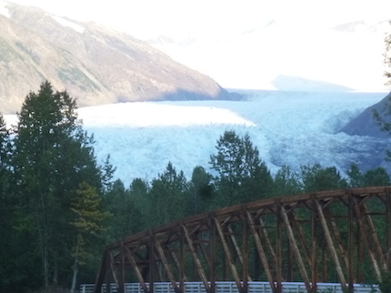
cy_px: 207
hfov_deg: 8.8
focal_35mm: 225
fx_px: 2540
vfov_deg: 6.6
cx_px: 179
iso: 320
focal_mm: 26.9
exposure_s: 1/100
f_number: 5.8
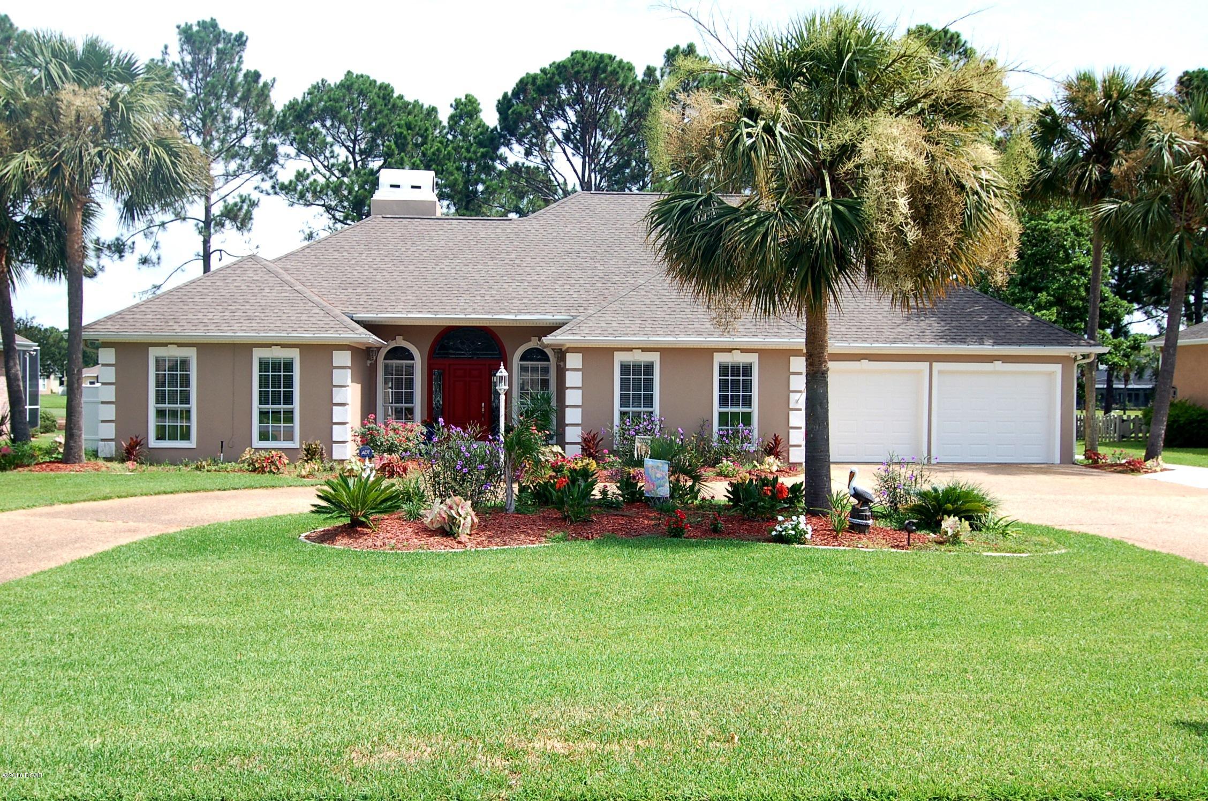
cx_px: 604
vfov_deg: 36.7
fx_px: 1206
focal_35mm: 36
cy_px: 400
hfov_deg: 53.2
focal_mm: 24
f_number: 9
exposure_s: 1/320
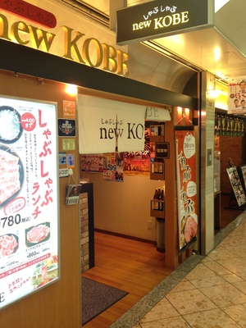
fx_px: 313
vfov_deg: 55.4
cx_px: 123
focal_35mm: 33
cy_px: 164
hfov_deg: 42.9
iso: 80
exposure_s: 1/20
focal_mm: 4.12
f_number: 2.4
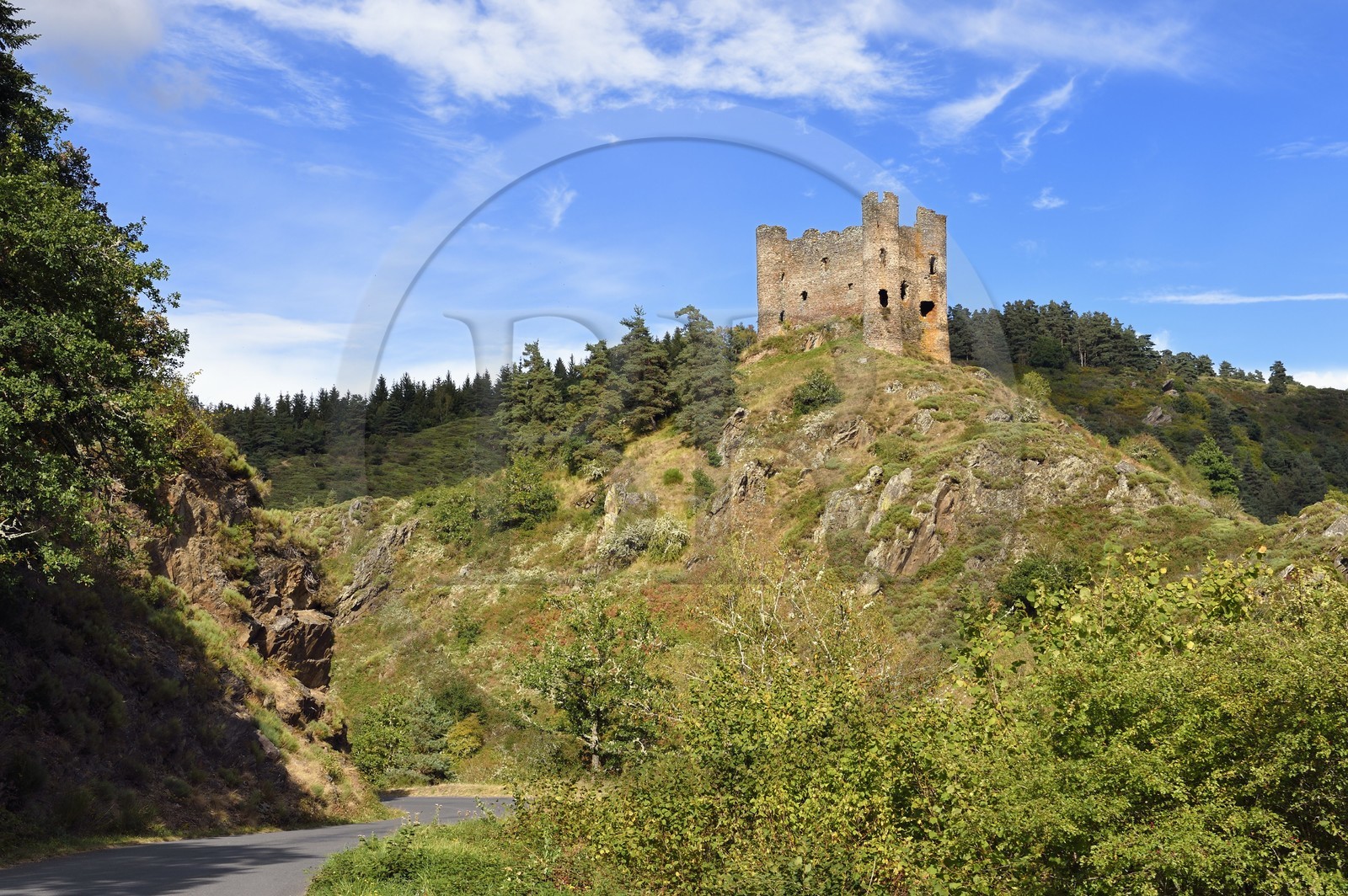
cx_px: 674
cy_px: 448
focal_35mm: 56
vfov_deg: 24.2
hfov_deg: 35.7
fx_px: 2095
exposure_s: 1/250
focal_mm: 56
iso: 200
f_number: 11
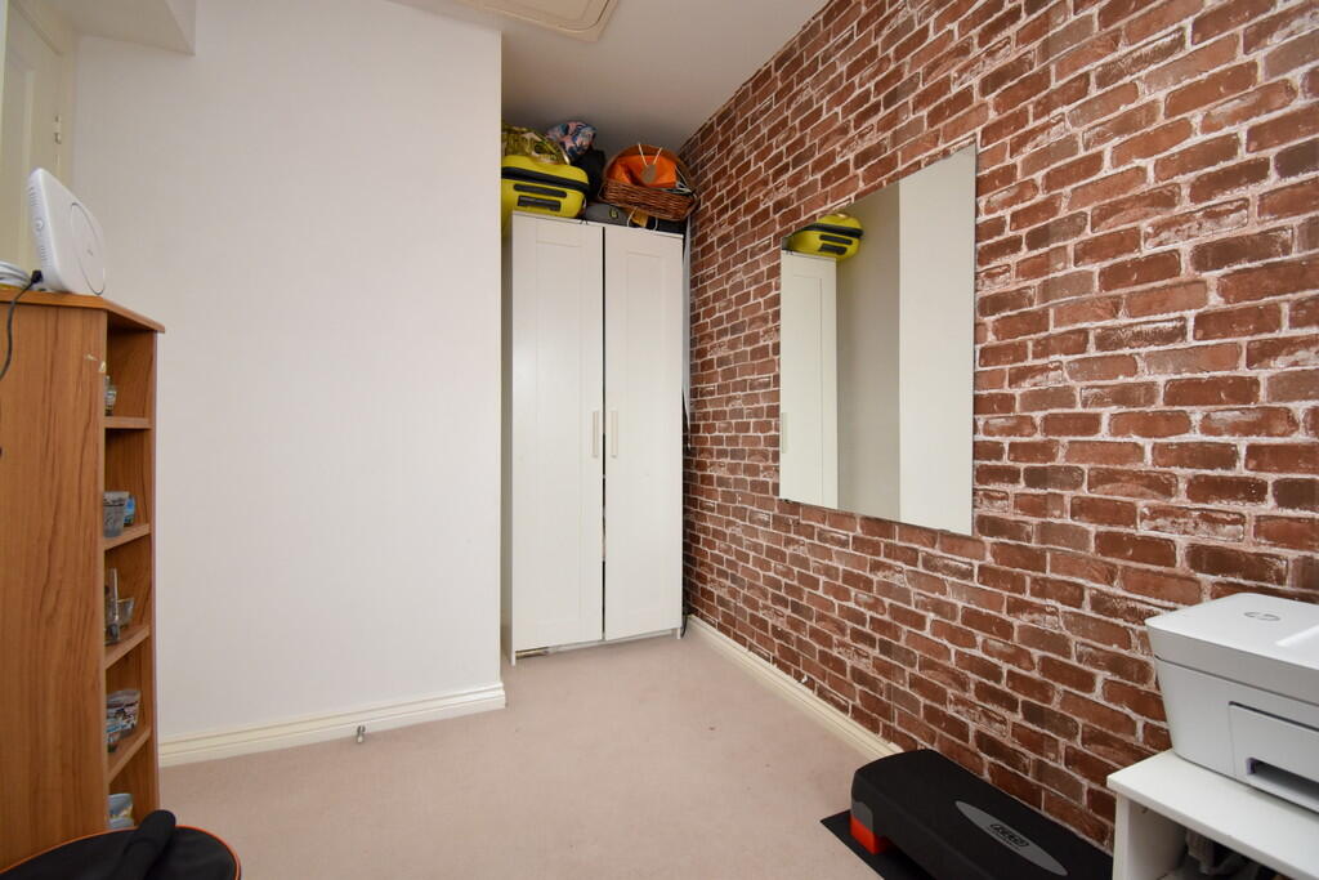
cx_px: 660
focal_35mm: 15
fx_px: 550
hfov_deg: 100.4
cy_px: 440
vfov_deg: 77.3
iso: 800
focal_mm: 10
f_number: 4.5
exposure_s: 1/160
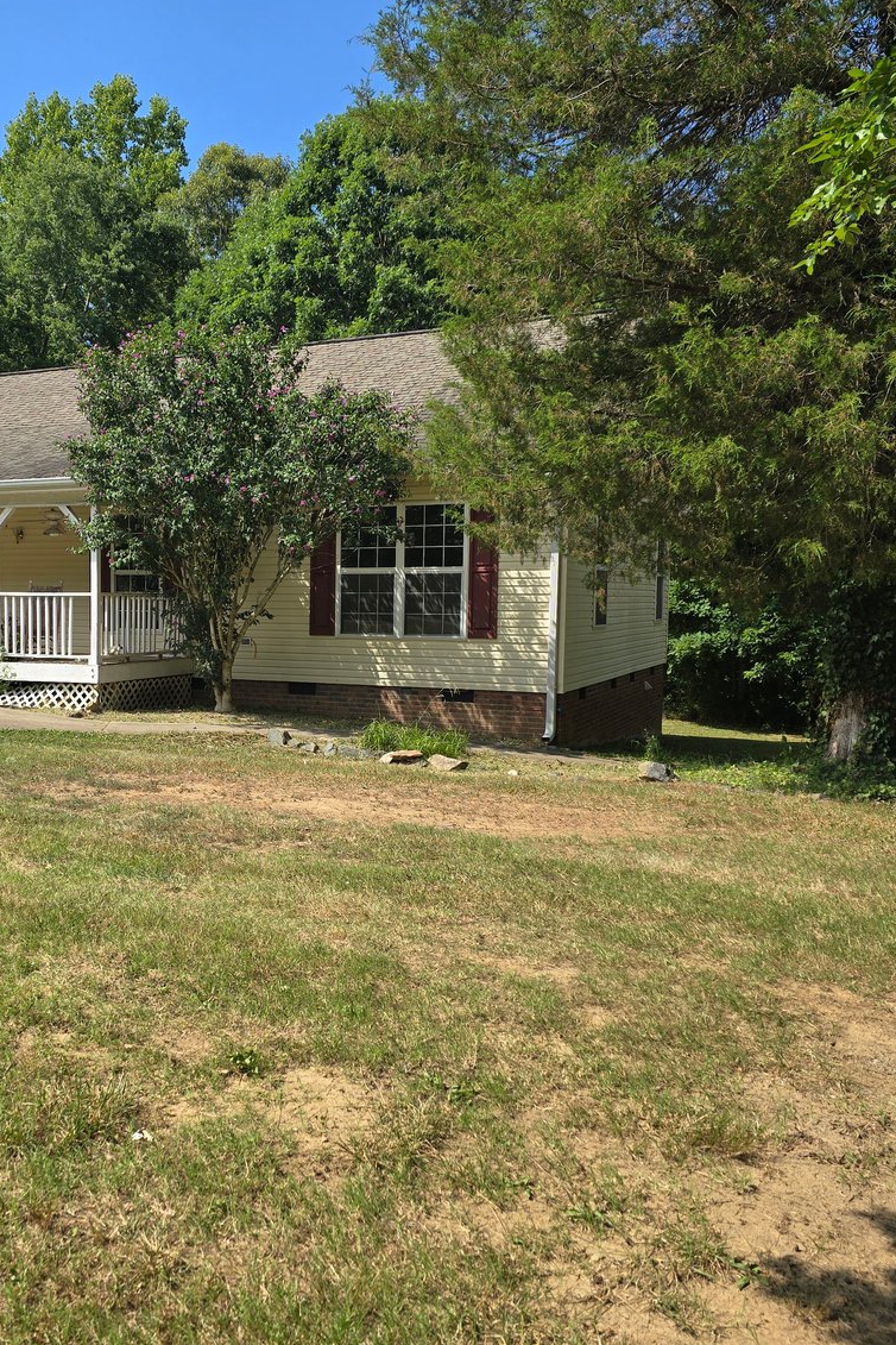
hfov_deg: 40.1
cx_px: 241
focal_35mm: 32
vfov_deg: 58.7
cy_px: 671
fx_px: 1195
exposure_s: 1/752
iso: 12
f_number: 1.7
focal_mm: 6.3
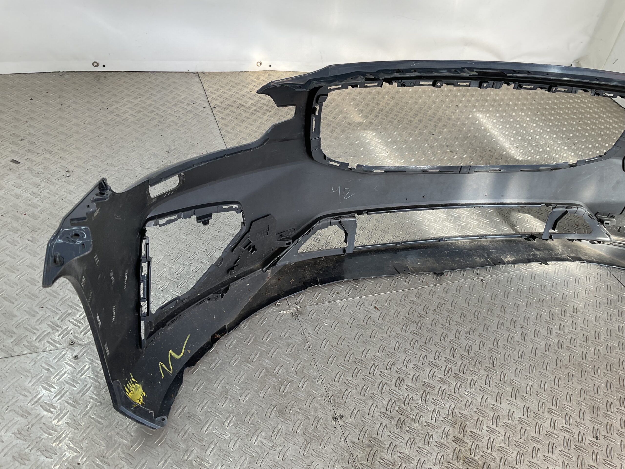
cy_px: 234
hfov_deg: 61.7
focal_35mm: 29
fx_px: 524
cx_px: 312
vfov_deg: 48.2
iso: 16
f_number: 1.8
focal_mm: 3
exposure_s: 1/190
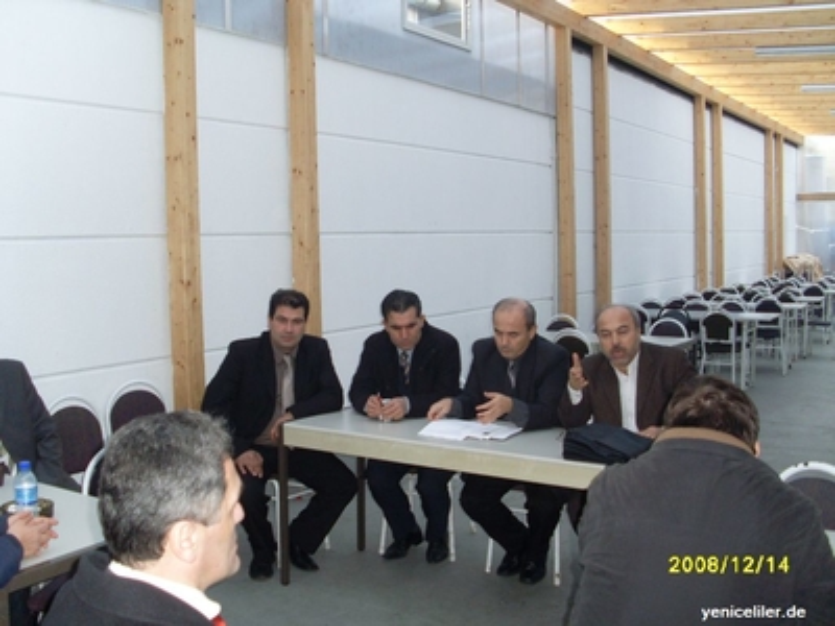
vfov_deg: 37.7
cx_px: 418
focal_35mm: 38
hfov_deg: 49.0
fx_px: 917
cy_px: 313
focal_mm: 6.3
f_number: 3
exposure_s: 1/45
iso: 120
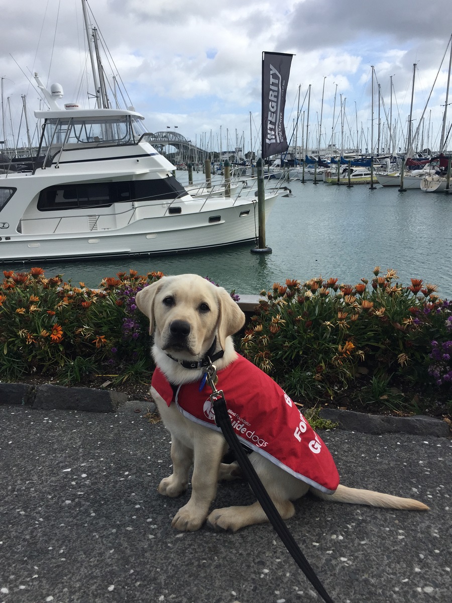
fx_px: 505
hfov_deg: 48.2
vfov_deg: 61.7
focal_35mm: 29
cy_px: 302
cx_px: 226
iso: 32
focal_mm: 4.15
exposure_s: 1/1721
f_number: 2.2
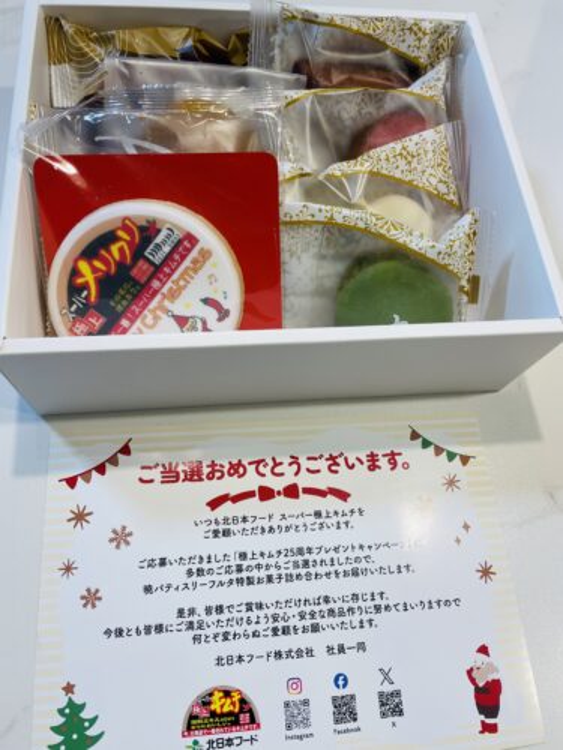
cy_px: 375
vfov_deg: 67.3
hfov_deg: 53.1
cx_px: 282
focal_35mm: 26
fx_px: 564
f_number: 1.6
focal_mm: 4.2
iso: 50
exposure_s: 1/100
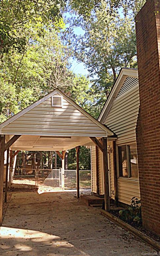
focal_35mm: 31
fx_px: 216
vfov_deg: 61.2
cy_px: 127
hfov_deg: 40.6
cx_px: 74
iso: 32
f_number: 2.2
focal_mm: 4.15
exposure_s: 1/260
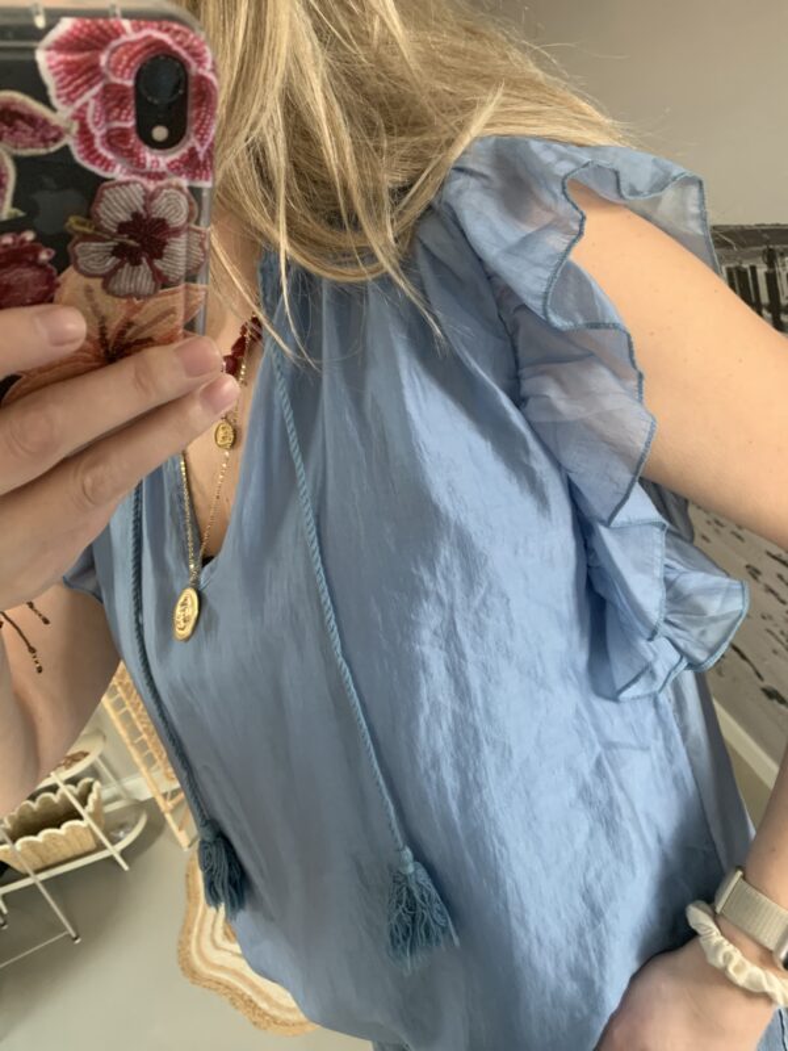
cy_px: 526
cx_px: 394
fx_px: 789
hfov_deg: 53.1
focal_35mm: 26
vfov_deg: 67.3
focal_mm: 4.25
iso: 320
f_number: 1.8
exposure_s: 1/60
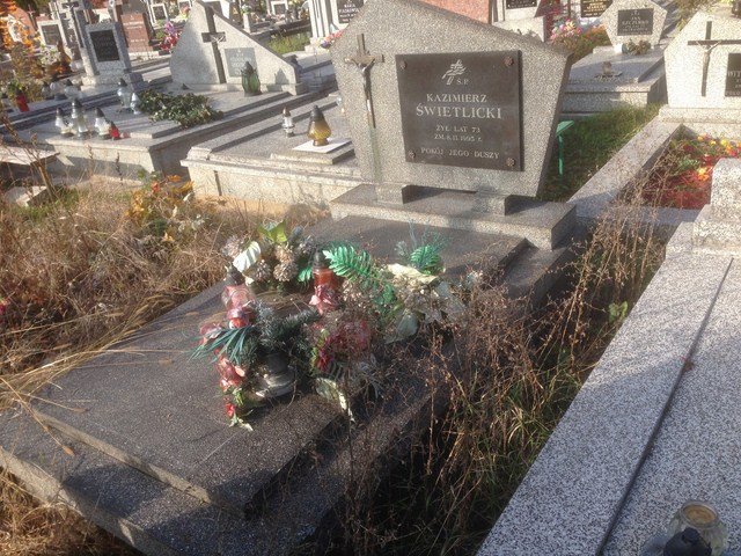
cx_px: 370
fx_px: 706
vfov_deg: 42.9
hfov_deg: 55.4
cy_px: 278
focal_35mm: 33
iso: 50
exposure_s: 1/553
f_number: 2.4
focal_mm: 4.12
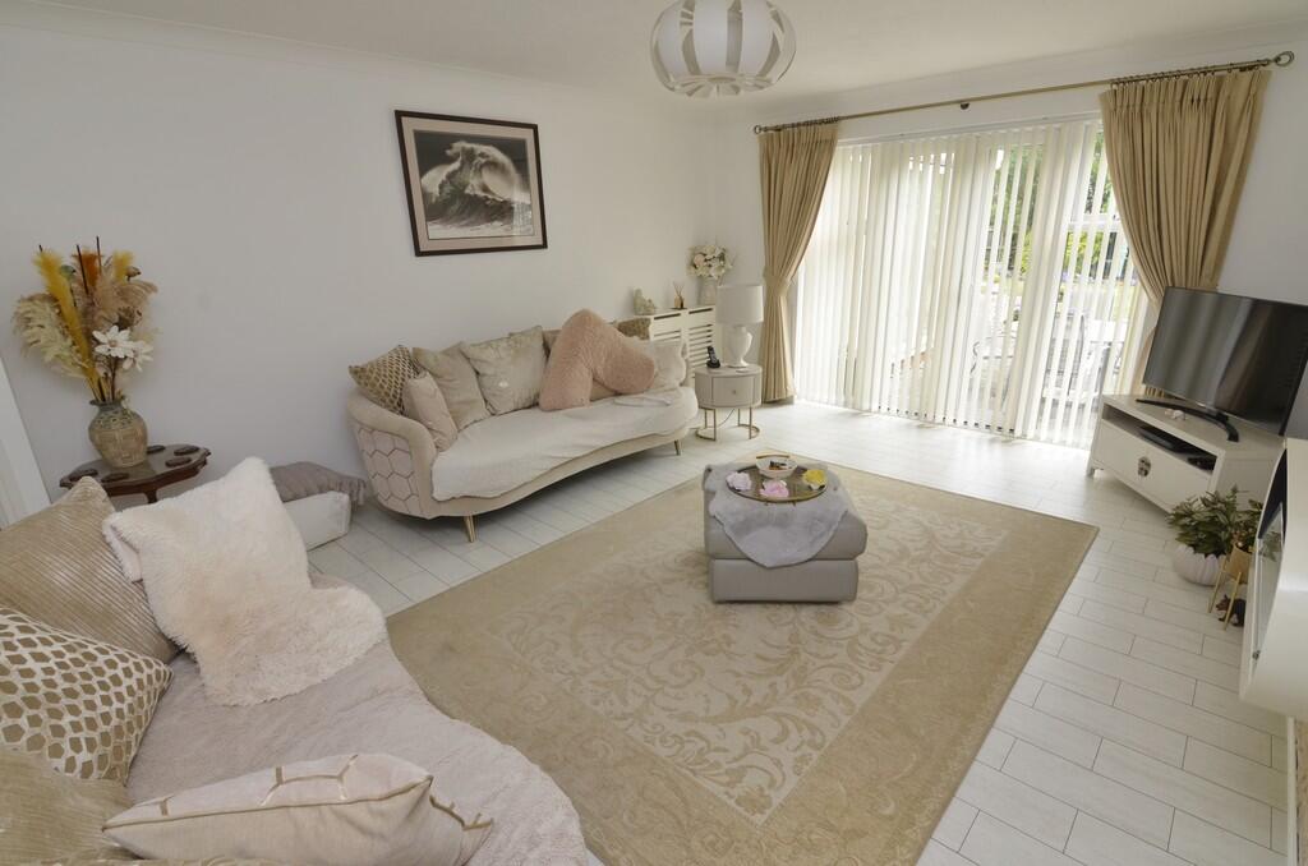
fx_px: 598
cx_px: 654
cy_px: 433
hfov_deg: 95.1
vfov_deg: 71.8
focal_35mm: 16
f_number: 8
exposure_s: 1/60
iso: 450
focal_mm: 11
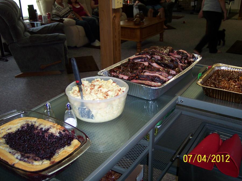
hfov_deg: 49.0
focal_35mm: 38
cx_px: 121
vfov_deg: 37.7
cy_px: 90
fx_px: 266
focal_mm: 8
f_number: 2.8
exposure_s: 1/30
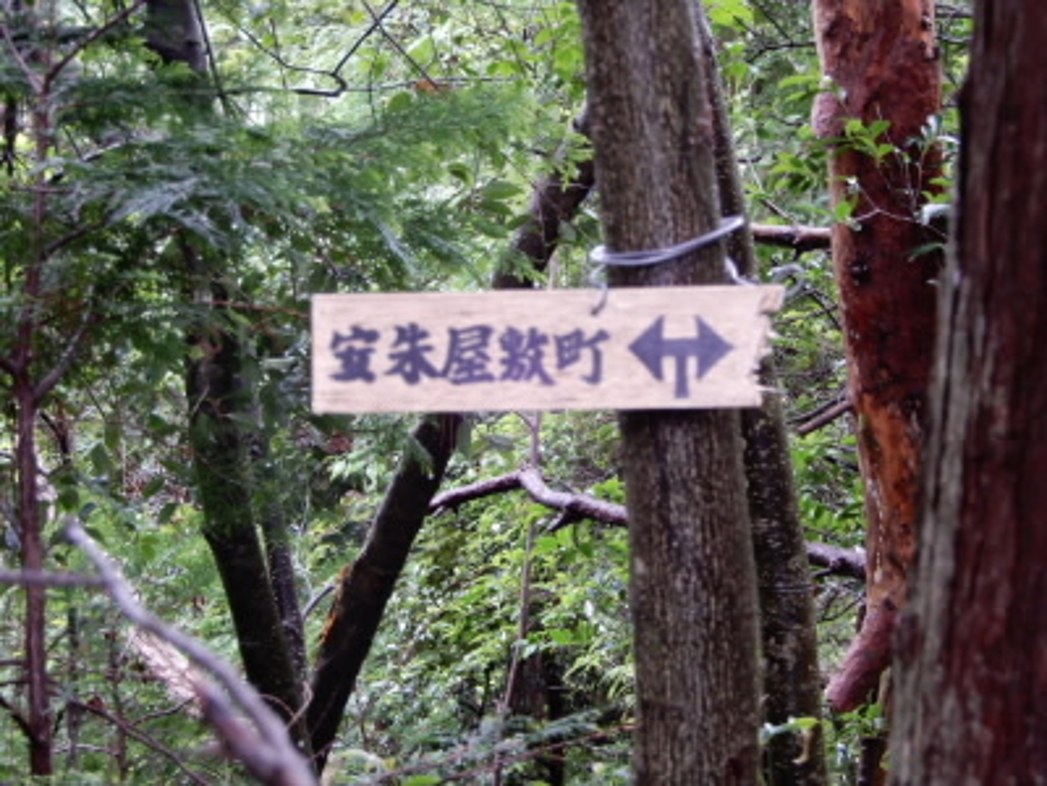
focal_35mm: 105
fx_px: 3176
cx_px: 524
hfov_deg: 18.7
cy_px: 393
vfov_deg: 14.1
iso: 500
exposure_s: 1/15
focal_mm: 18.7
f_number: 5
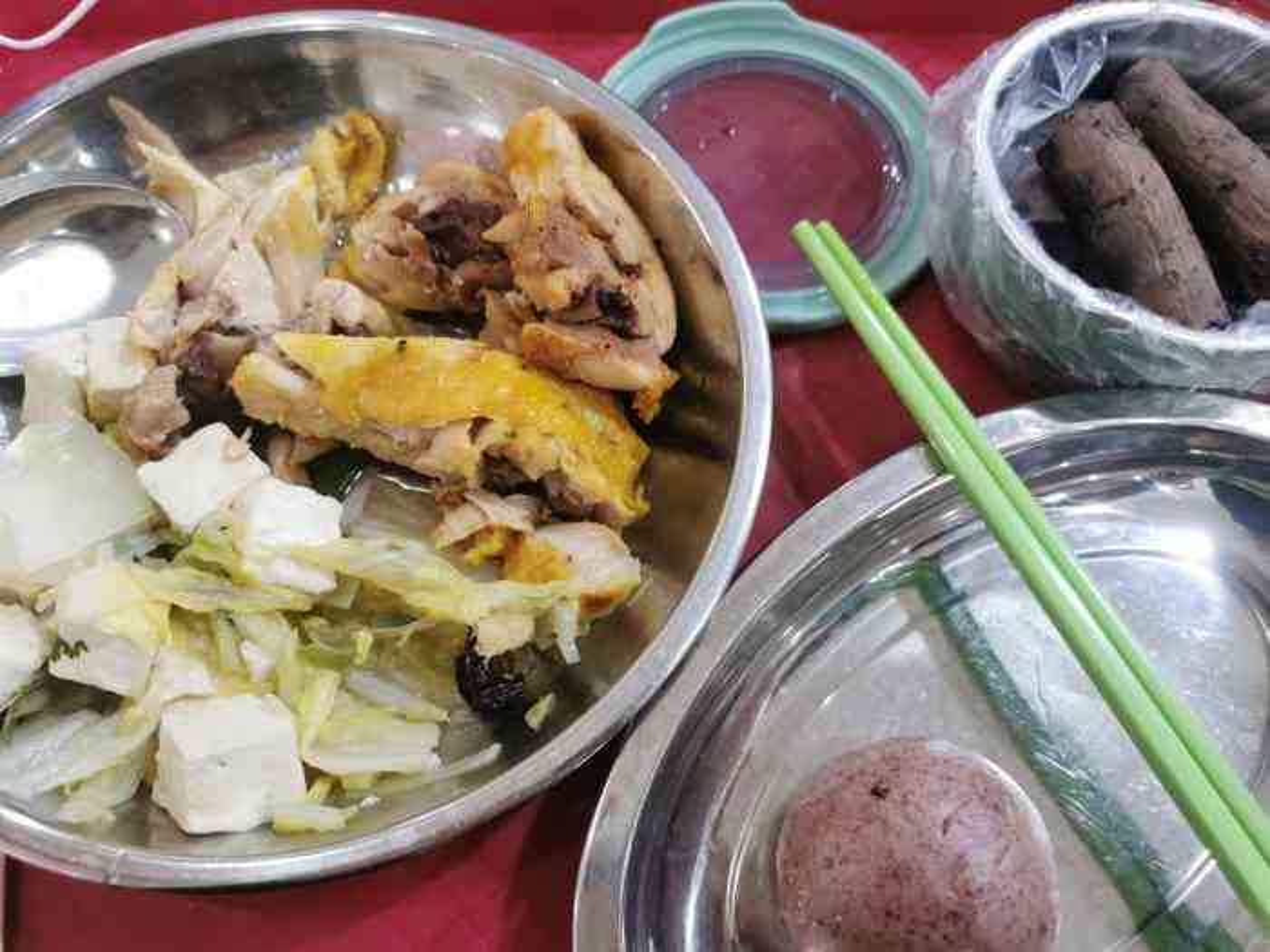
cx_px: 635
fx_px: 991
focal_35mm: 27
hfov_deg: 65.3
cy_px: 476
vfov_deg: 51.4
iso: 250
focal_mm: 5.58
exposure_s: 1/50
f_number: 1.8
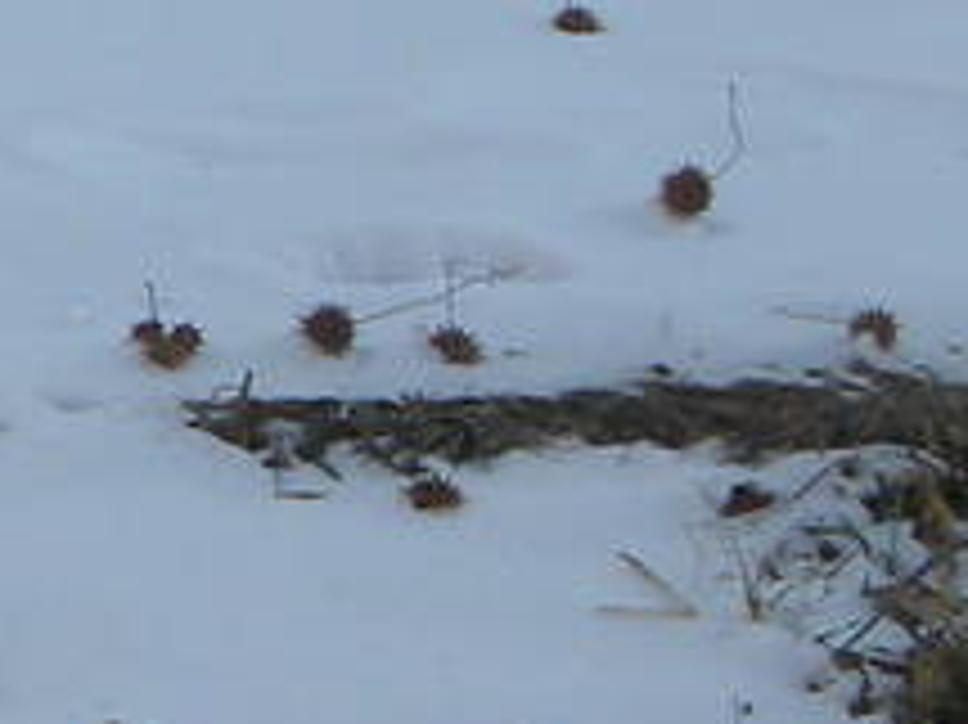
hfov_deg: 3.9
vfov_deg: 3.0
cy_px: 180
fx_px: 13723
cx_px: -2310
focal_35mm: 491
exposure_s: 1/183
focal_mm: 11.8
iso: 64
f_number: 4
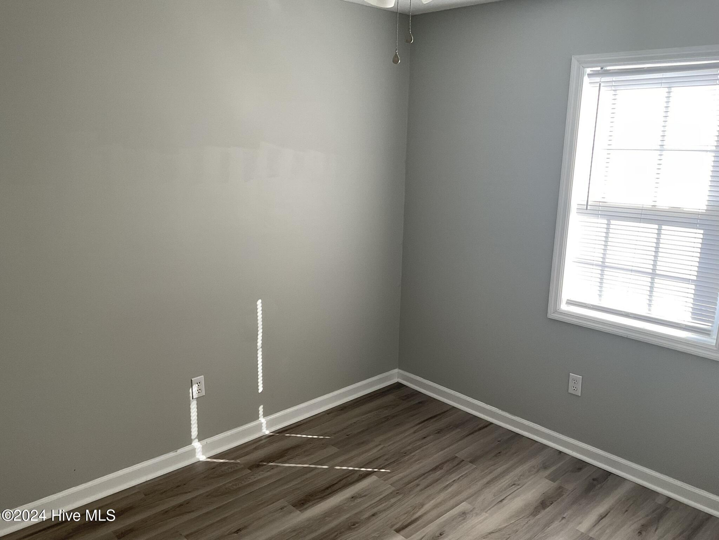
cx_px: 360
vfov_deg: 48.2
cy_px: 270
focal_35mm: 29
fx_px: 602
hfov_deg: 61.7
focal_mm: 3
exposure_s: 1/122
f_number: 1.8
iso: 64
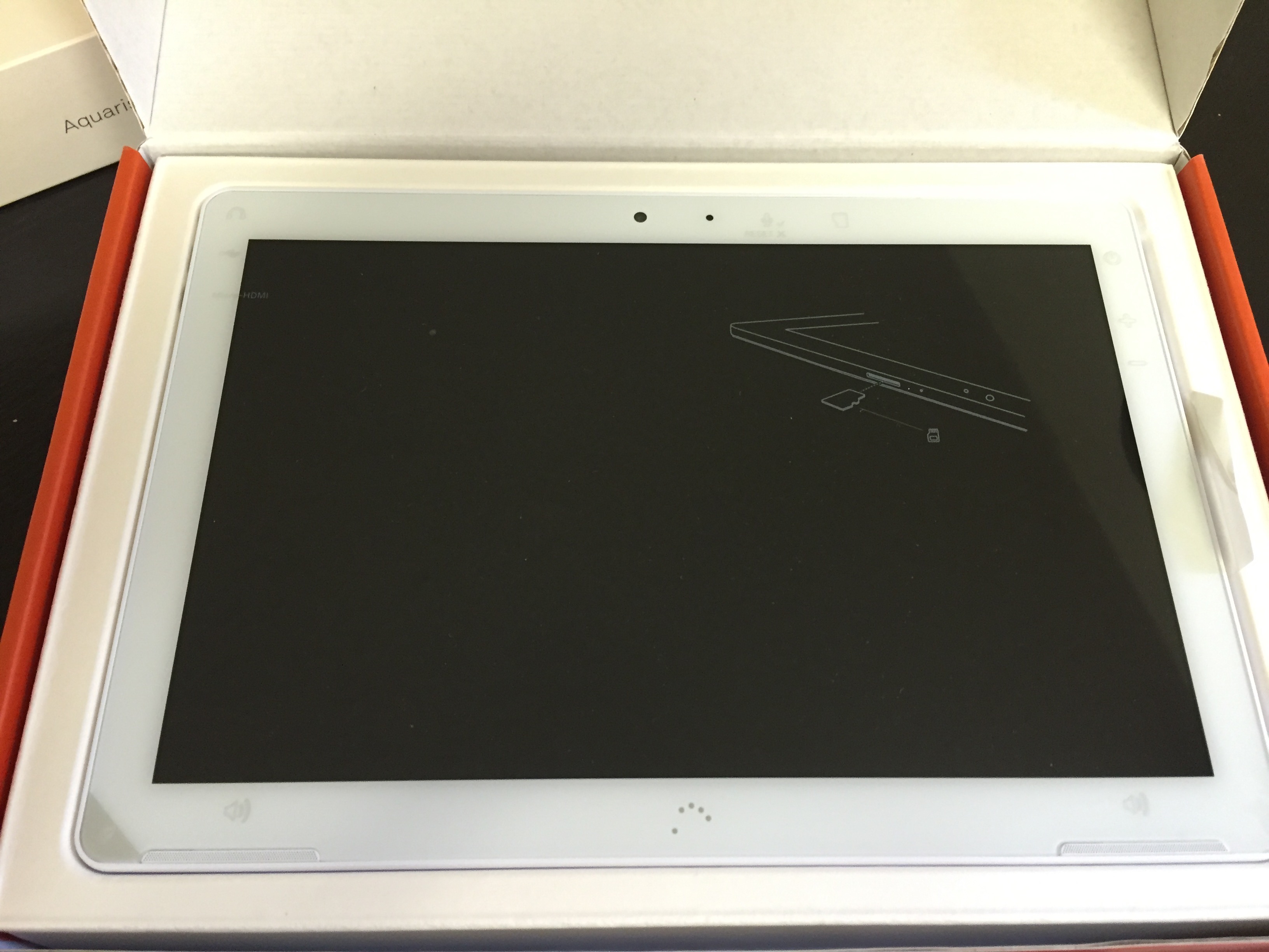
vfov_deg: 48.2
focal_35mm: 29
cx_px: 634
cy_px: 476
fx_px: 1063
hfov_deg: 61.7
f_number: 2.2
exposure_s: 1/25
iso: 320
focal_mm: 4.15
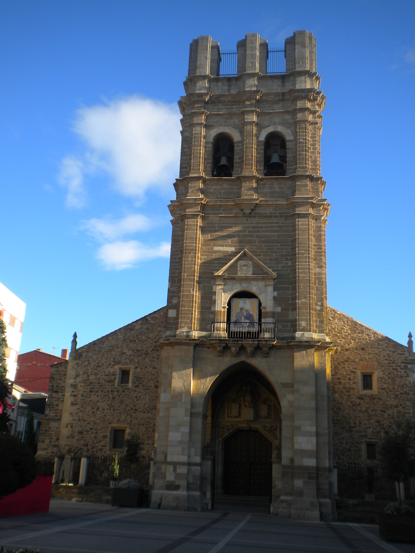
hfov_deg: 40.7
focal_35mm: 35
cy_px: 276
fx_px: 559
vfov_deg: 52.6
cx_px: 208
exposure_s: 1/257
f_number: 4.6
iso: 80
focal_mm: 6.3
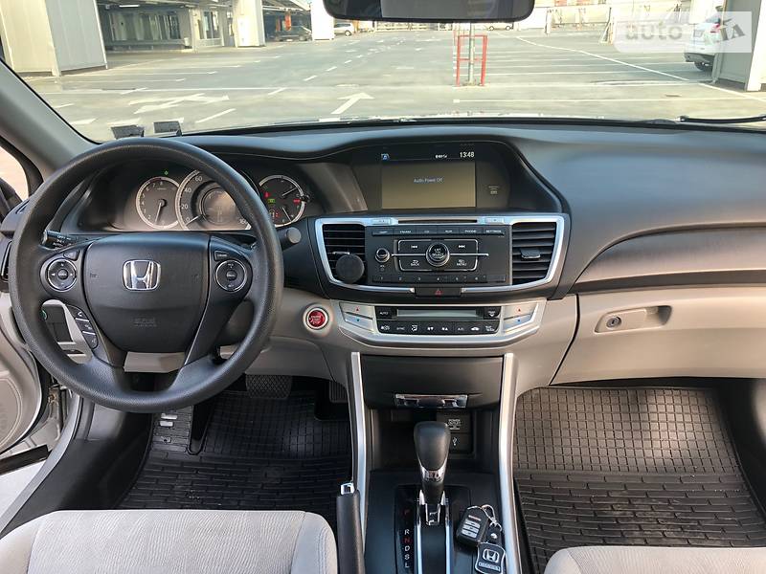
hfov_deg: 63.4
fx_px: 620
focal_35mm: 28
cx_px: 383
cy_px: 287
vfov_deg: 49.7
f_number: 1.8
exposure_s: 1/120
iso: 64
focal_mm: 4
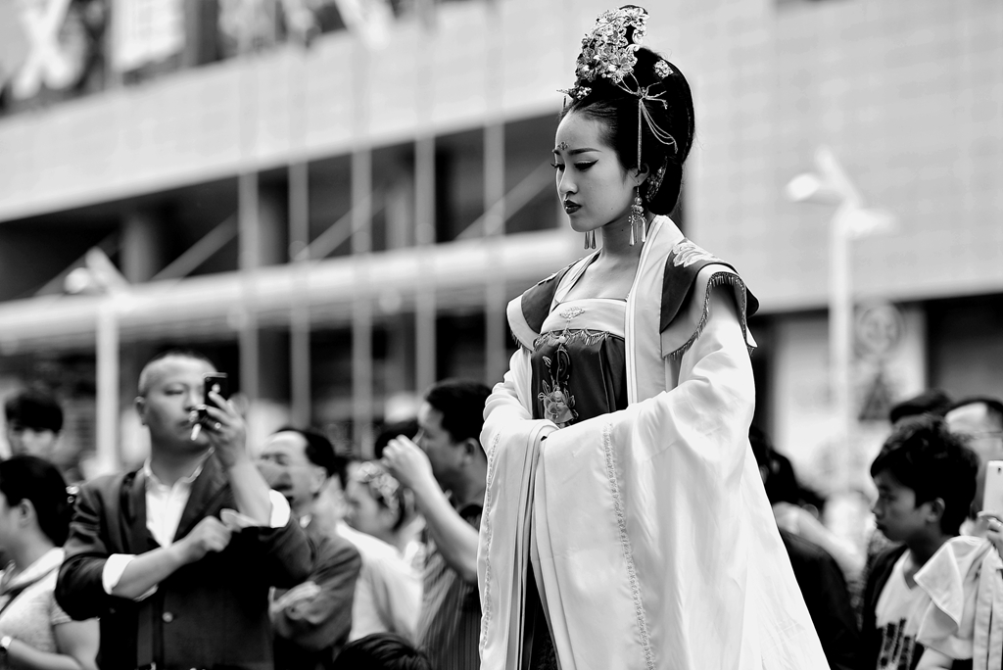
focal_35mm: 116
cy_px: 335
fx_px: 3234
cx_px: 502
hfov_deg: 17.6
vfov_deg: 11.8
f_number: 2.8
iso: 320
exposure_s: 1/800
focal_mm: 116
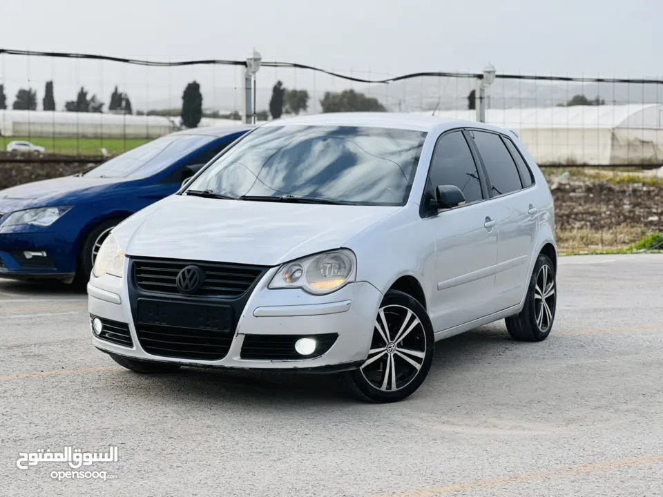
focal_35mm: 77
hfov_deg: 25.3
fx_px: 1475
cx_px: 332
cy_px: 248
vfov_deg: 19.1
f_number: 2.8
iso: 25
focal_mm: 9
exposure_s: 1/208
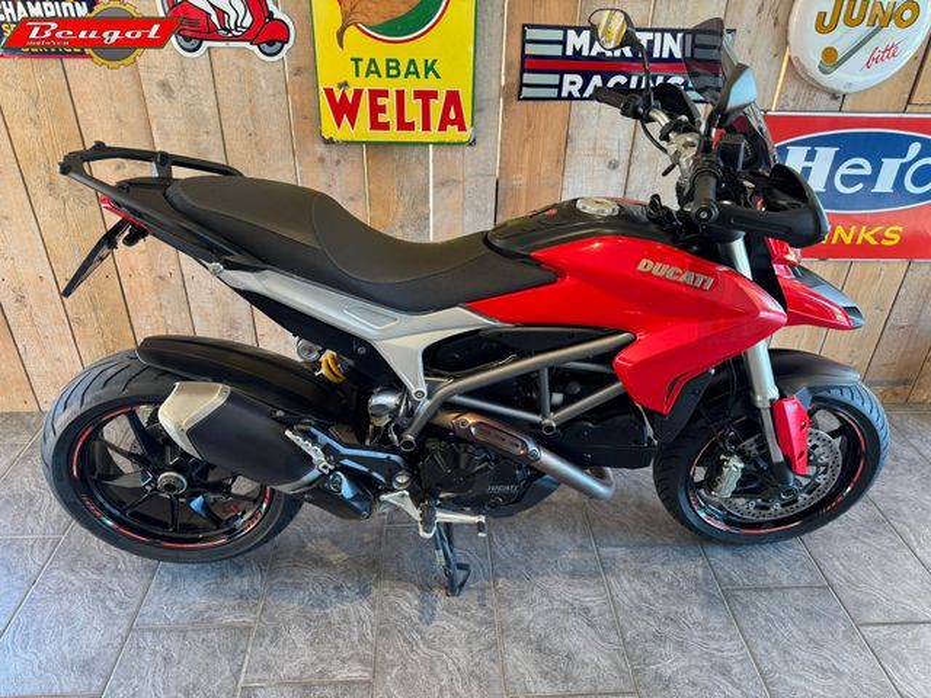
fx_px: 645
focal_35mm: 24
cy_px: 349
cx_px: 466
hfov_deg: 71.6
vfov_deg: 56.8
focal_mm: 6.76
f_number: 1.78
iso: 160
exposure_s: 1/50
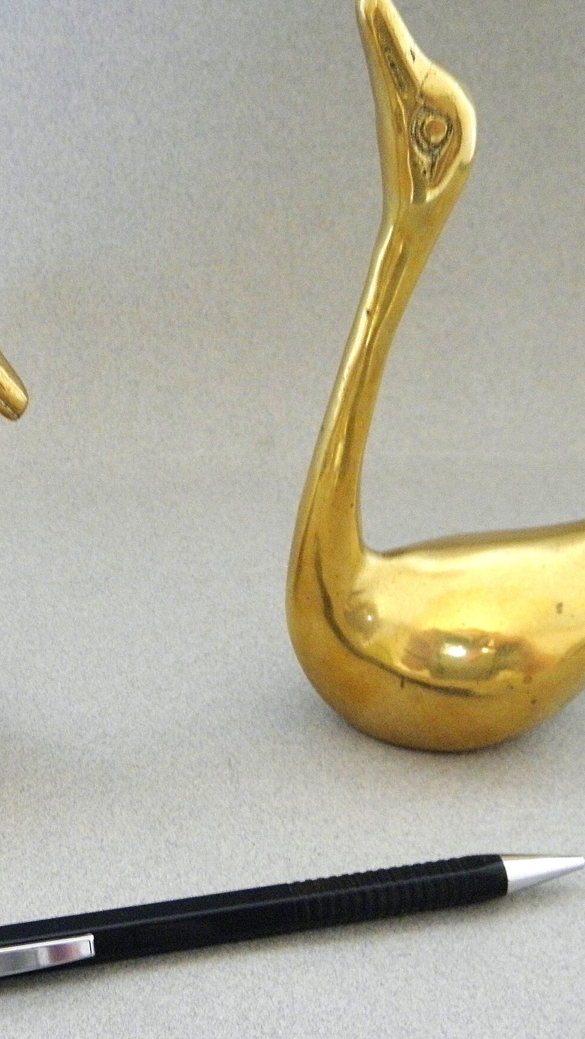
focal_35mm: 62
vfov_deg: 33.8
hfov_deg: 19.3
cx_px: 149
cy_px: 511
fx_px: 1709
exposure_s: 1/8
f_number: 3.8
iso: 320
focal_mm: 7.1
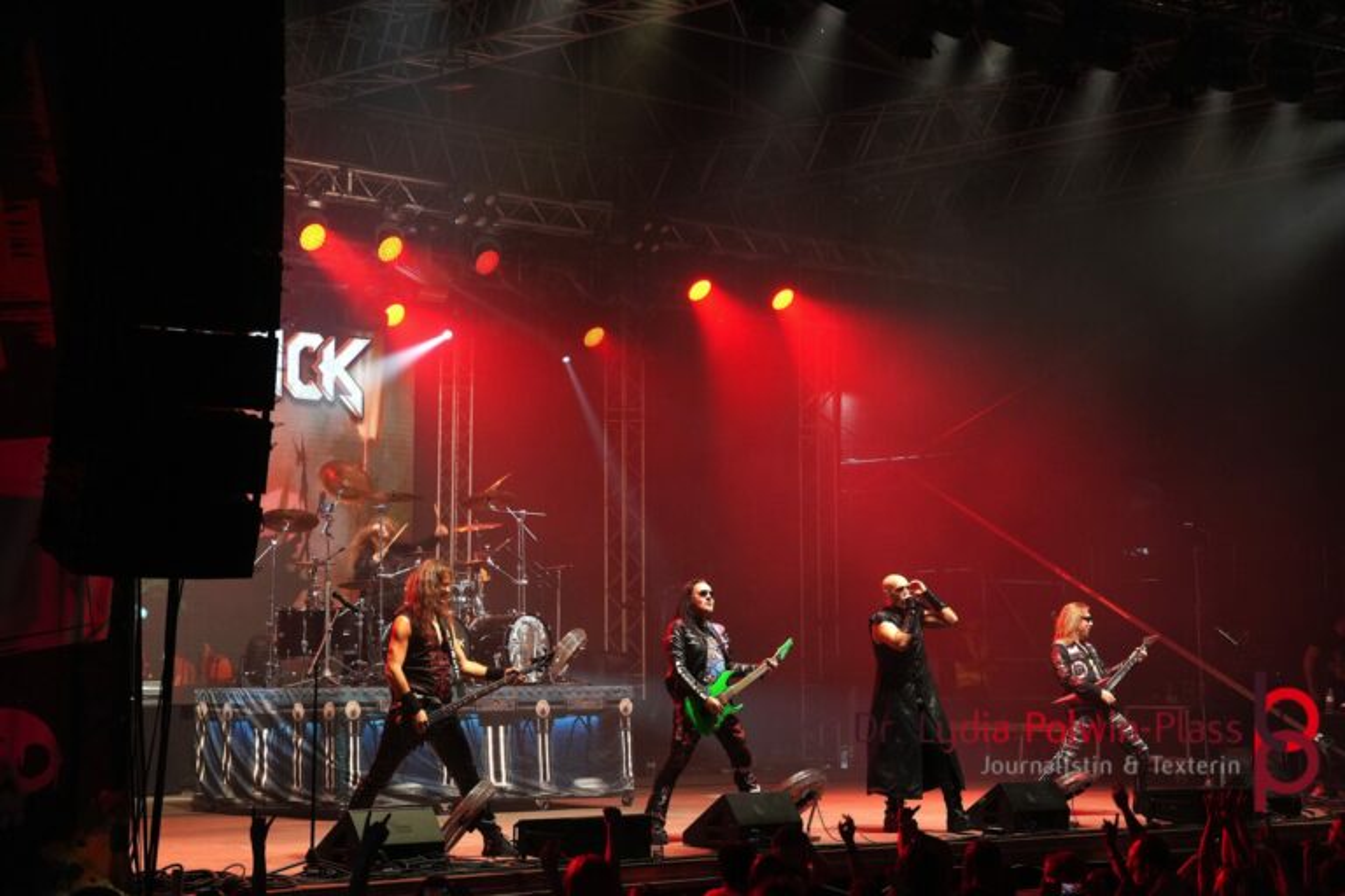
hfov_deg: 29.2
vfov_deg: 19.7
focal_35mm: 69
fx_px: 2578
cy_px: 448
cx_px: 672
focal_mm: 46
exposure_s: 1/80
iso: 2000
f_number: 4.5
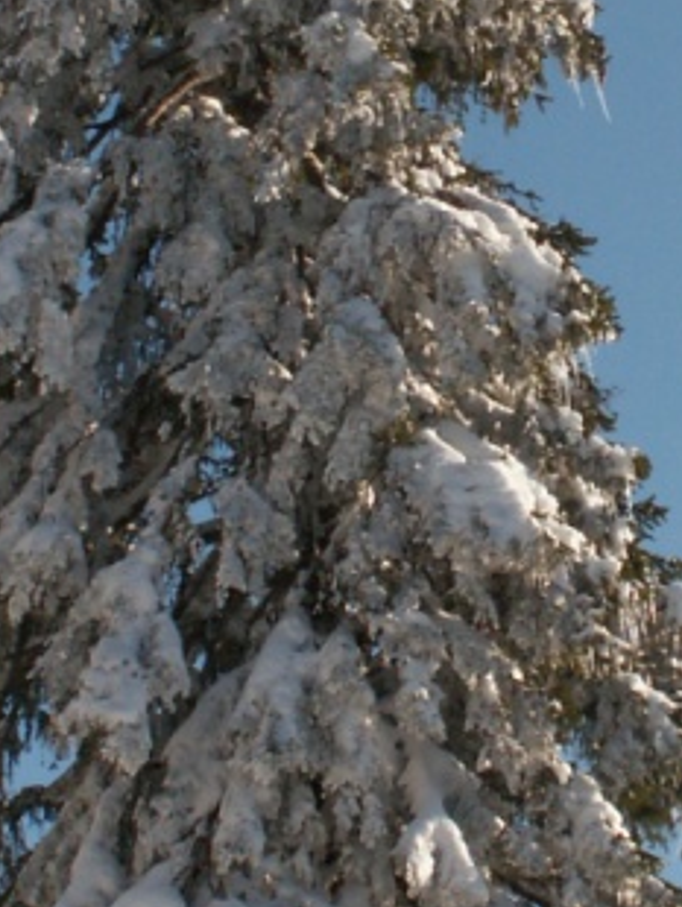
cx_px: 536
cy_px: 199
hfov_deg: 7.9
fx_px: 4932
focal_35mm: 188
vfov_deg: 10.5
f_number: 8
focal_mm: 9.45
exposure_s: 1/200
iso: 50
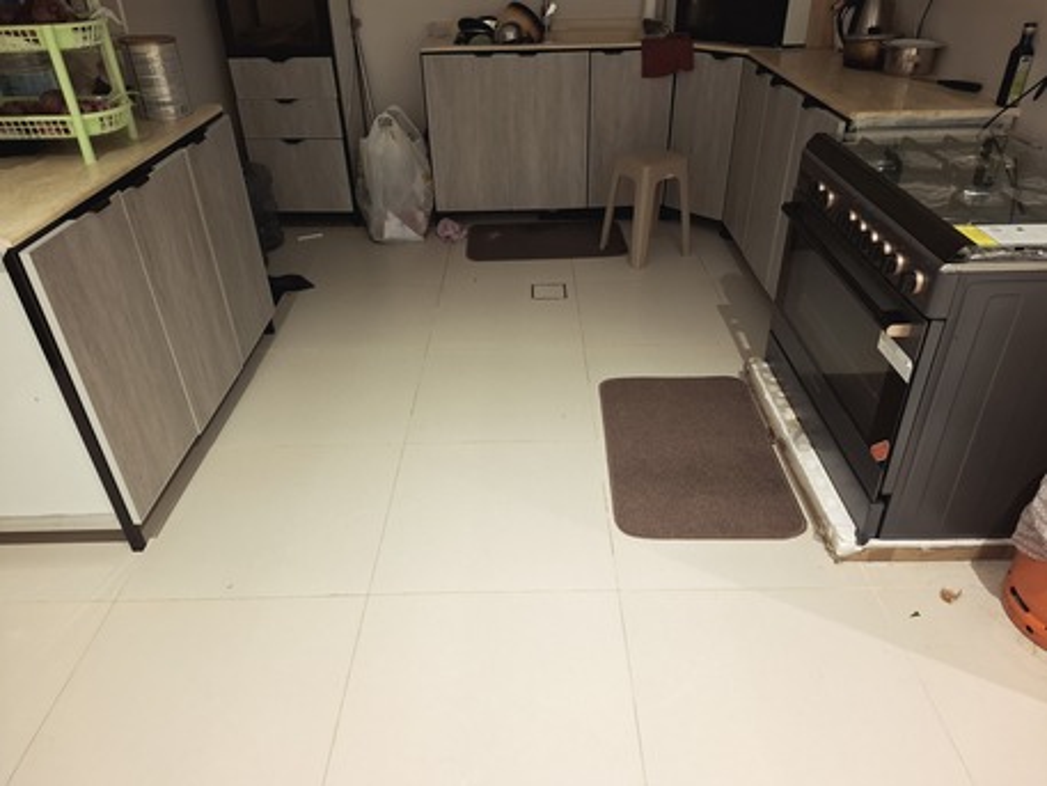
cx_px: 524
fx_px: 696
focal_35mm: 23
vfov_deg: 58.9
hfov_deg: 73.9
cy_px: 393
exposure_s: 1/33
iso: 320
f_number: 1.8
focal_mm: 5.54
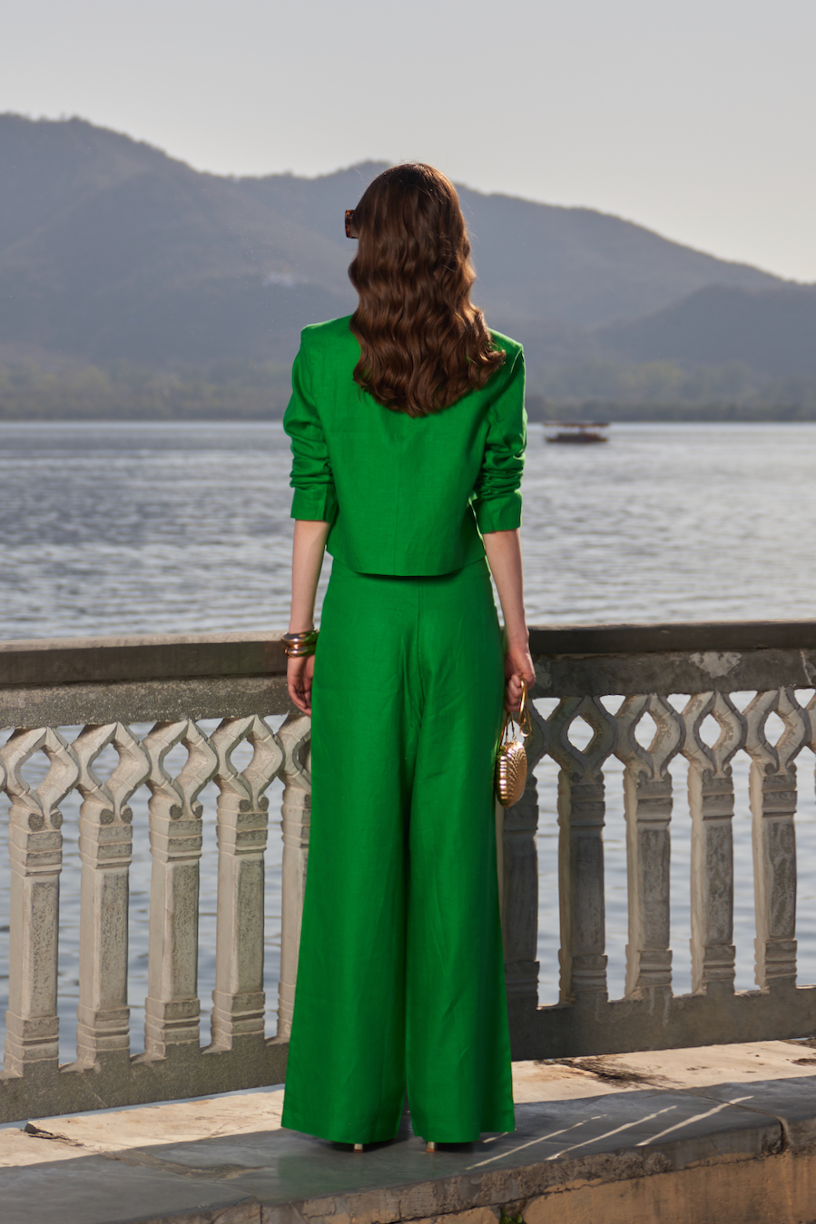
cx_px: 408
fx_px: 2074
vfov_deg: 32.9
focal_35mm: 61
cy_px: 612
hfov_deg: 22.3
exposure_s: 1/3200
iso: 50
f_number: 2.8
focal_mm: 41
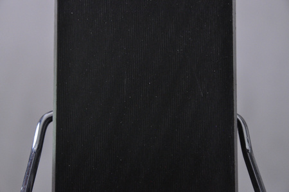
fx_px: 1263
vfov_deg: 8.7
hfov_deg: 13.1
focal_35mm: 158
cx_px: 144
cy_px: 96
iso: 3200
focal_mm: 105
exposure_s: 1/125
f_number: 9.5
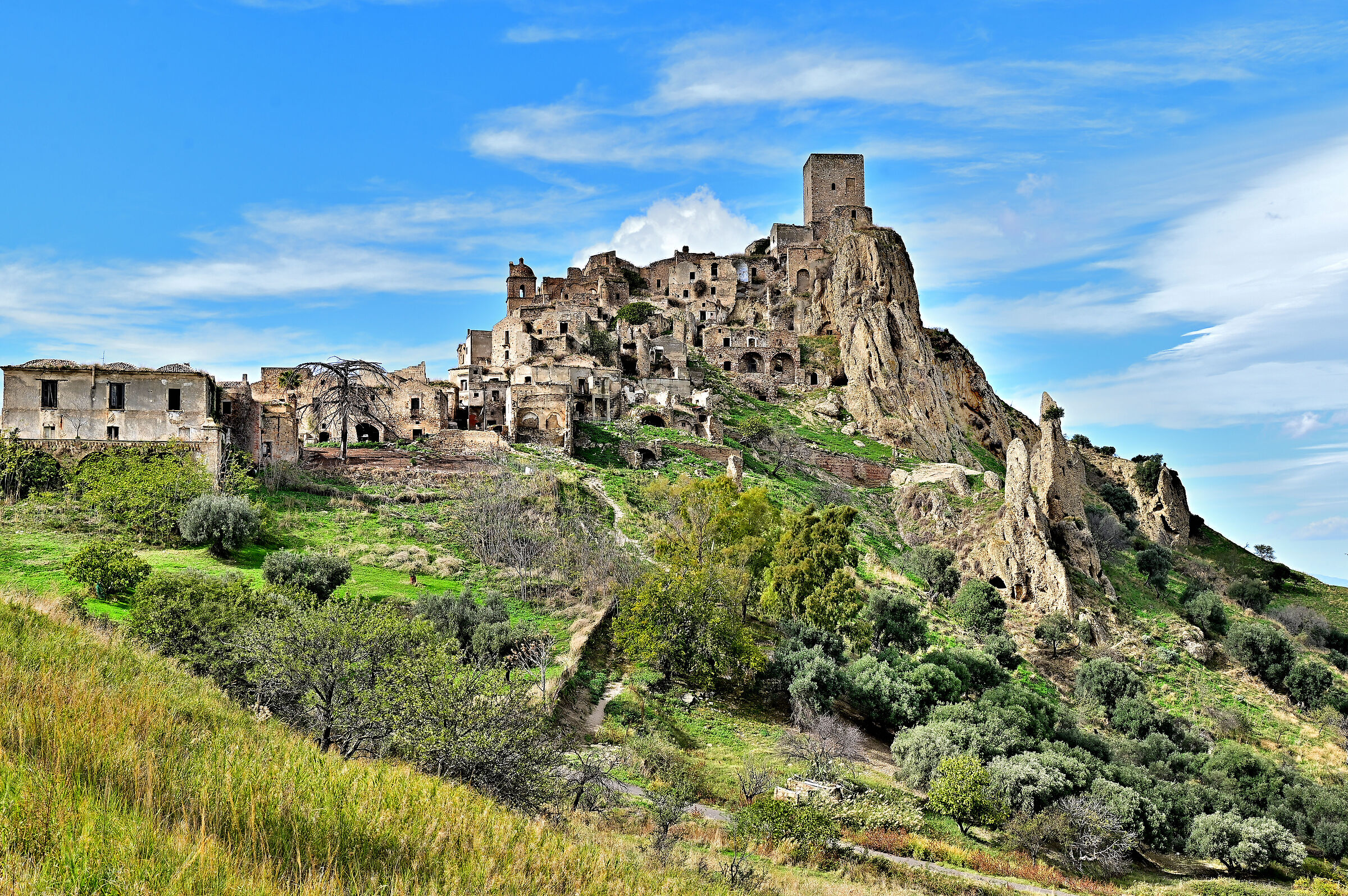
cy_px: 448
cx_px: 674
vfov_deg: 33.4
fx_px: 1497
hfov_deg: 48.5
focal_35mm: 40
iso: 100
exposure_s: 1/200
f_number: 8
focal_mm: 40
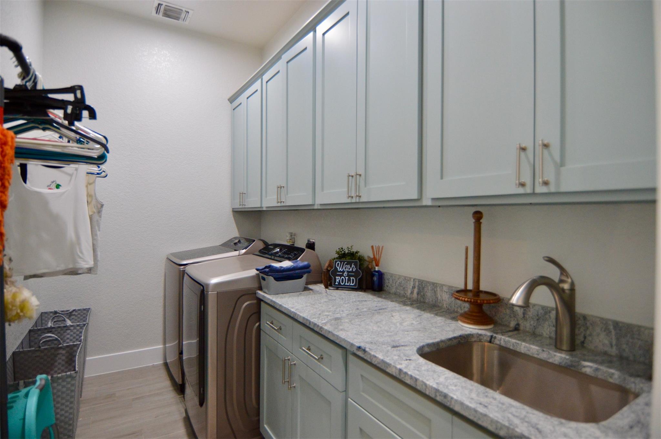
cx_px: 330
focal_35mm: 18
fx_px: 330
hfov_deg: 90.1
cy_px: 220
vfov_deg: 67.3
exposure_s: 1/60
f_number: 4
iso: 1250
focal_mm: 12
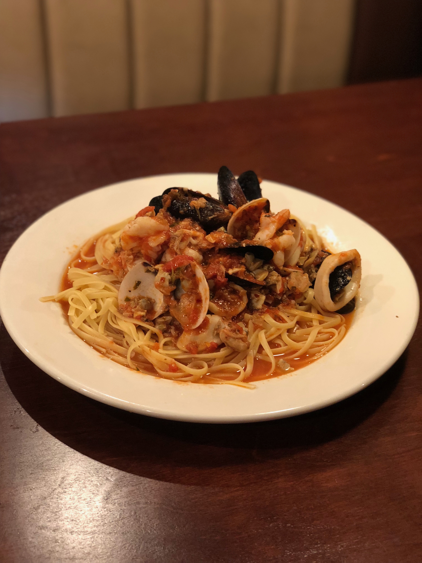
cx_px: 211
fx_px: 845
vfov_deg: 36.8
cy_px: 282
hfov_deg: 28.0
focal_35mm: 52
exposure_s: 1/13
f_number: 2.4
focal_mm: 6
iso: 160
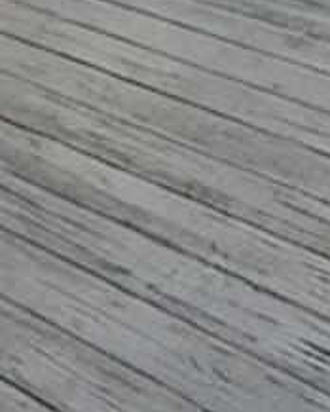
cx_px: -137
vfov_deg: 12.7
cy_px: -508
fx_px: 1512
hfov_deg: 12.0
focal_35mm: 124
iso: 100
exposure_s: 1/125
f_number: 10
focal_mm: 14
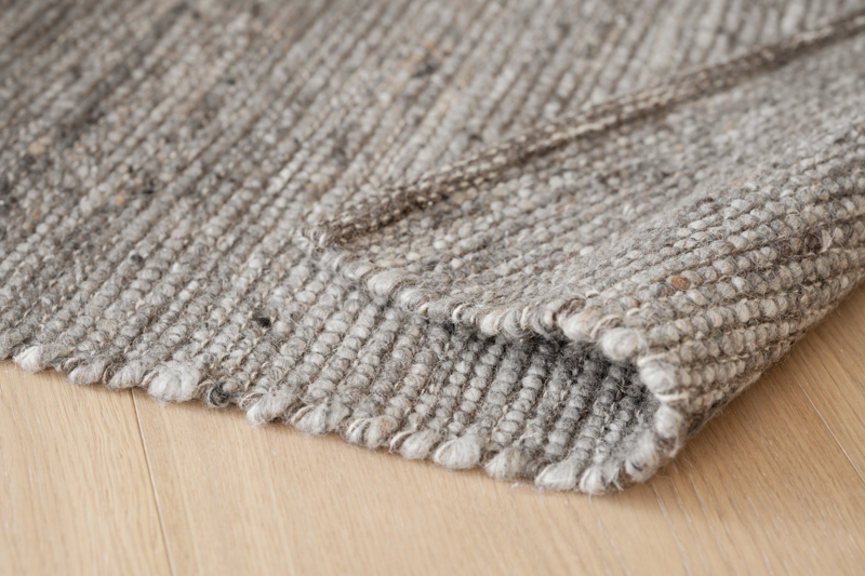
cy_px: 288
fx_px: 2042
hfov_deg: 23.9
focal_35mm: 85
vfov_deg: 16.1
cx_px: 432
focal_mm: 85
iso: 160
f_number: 5.6
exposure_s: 1/30
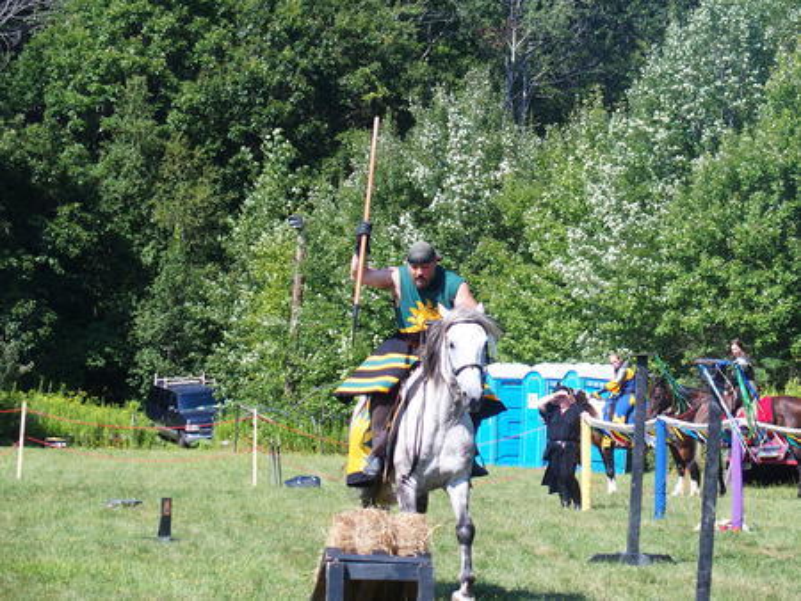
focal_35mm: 124
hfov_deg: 15.9
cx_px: 400
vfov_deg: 12.0
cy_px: 300
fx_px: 2871
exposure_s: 1/640
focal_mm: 26.2
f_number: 3.5
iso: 100
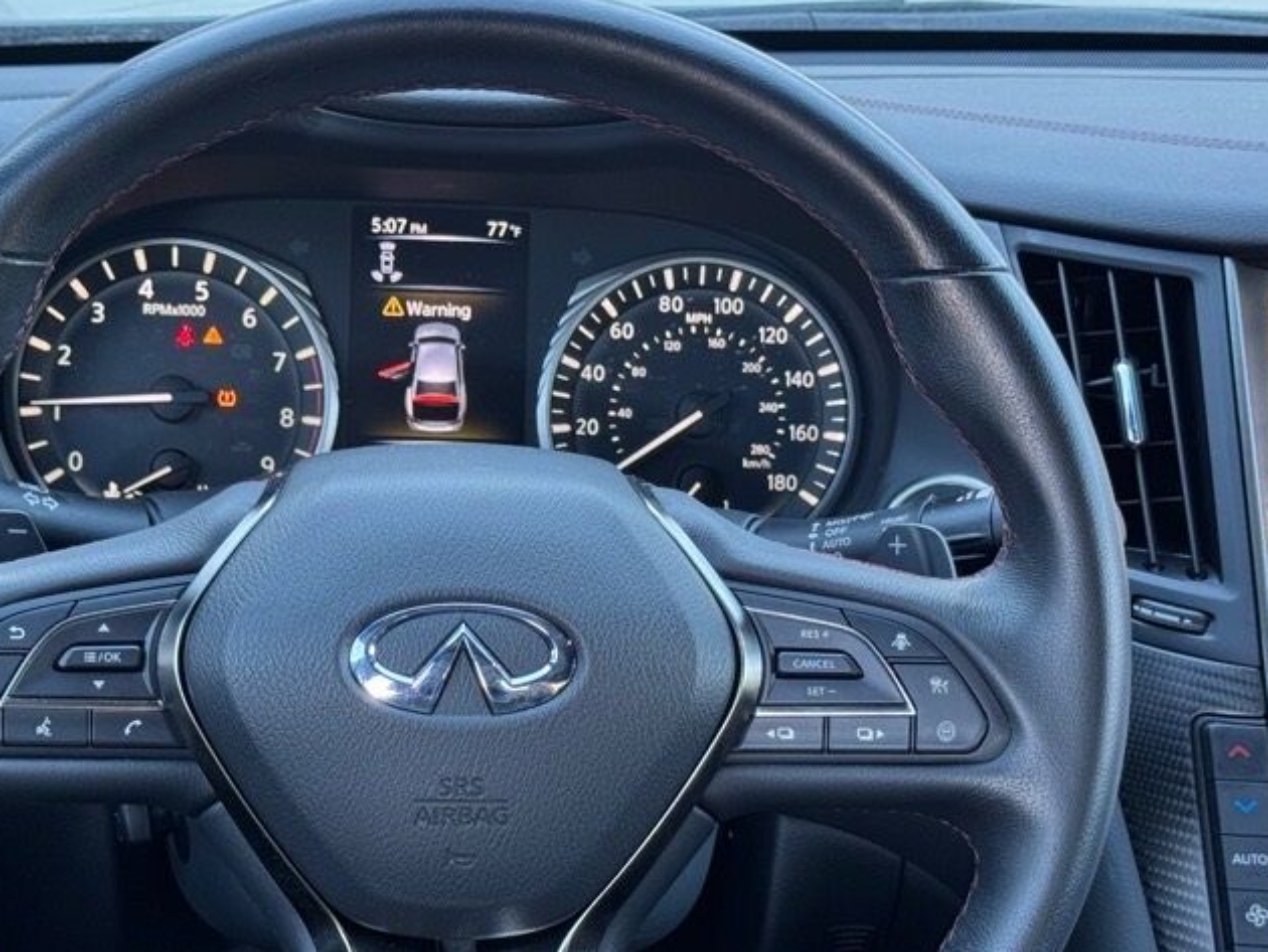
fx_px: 2858
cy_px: 652
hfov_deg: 25.0
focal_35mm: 78
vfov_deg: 18.8
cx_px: 517
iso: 100
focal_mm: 6.76
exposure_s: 1/59
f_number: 1.78
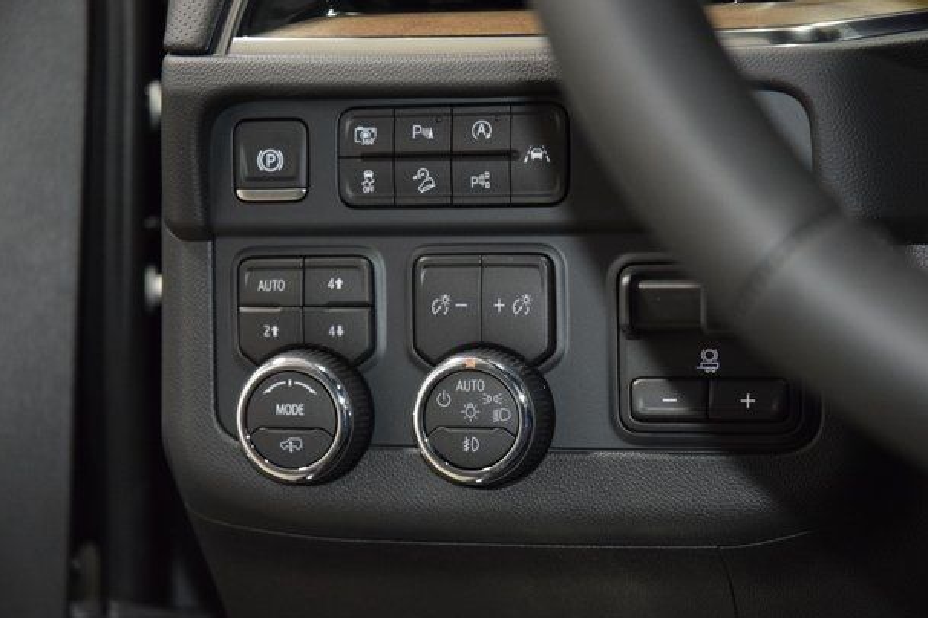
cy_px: 325
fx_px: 2861
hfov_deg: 18.4
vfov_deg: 12.3
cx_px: 476
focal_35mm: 111
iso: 2500
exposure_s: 1/50
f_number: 4.5
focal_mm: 70
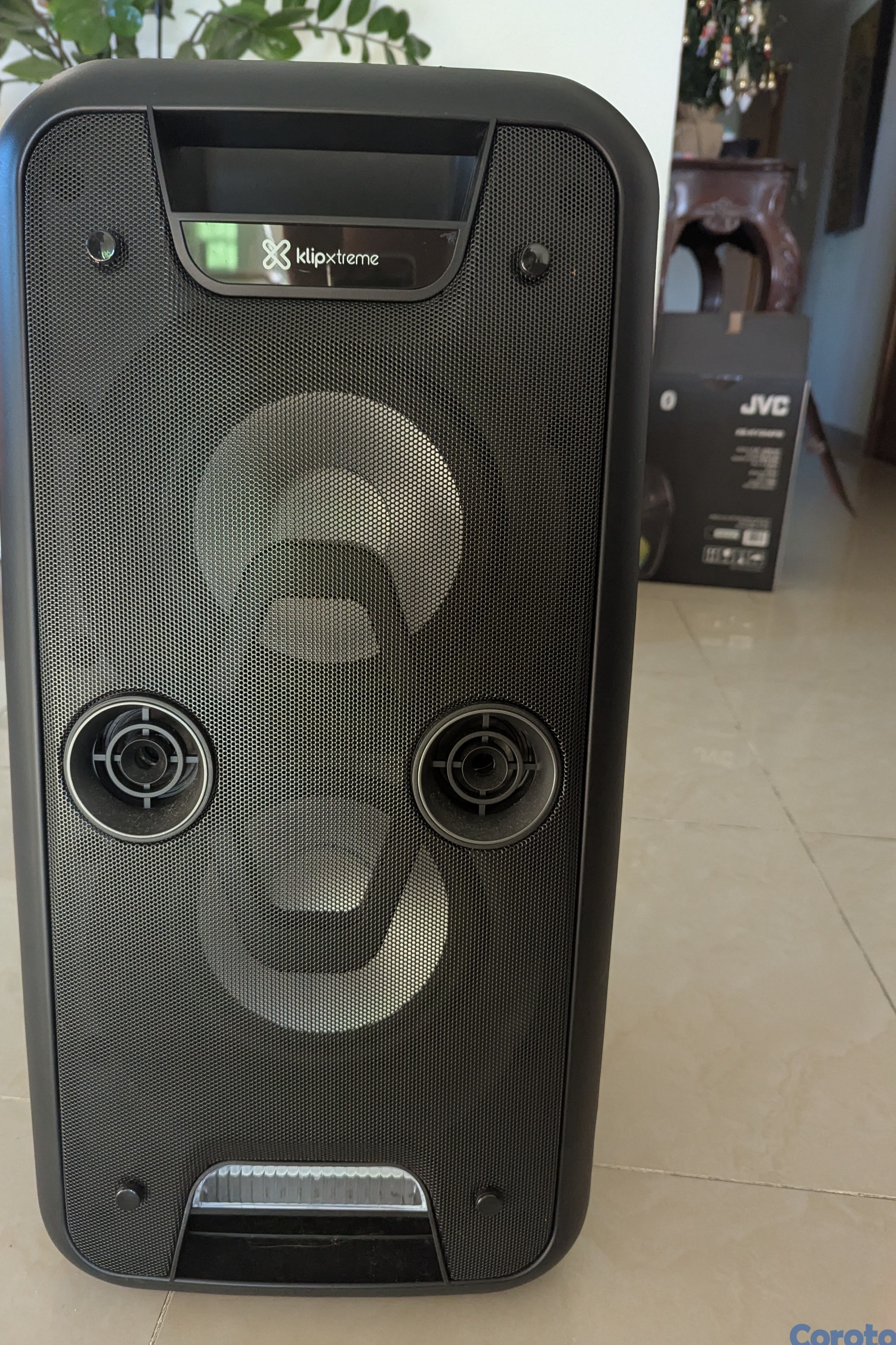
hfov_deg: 49.4
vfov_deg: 69.4
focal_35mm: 26
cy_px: 660
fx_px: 971
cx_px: 394
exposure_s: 1/555
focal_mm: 6.81
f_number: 1.85
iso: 1370
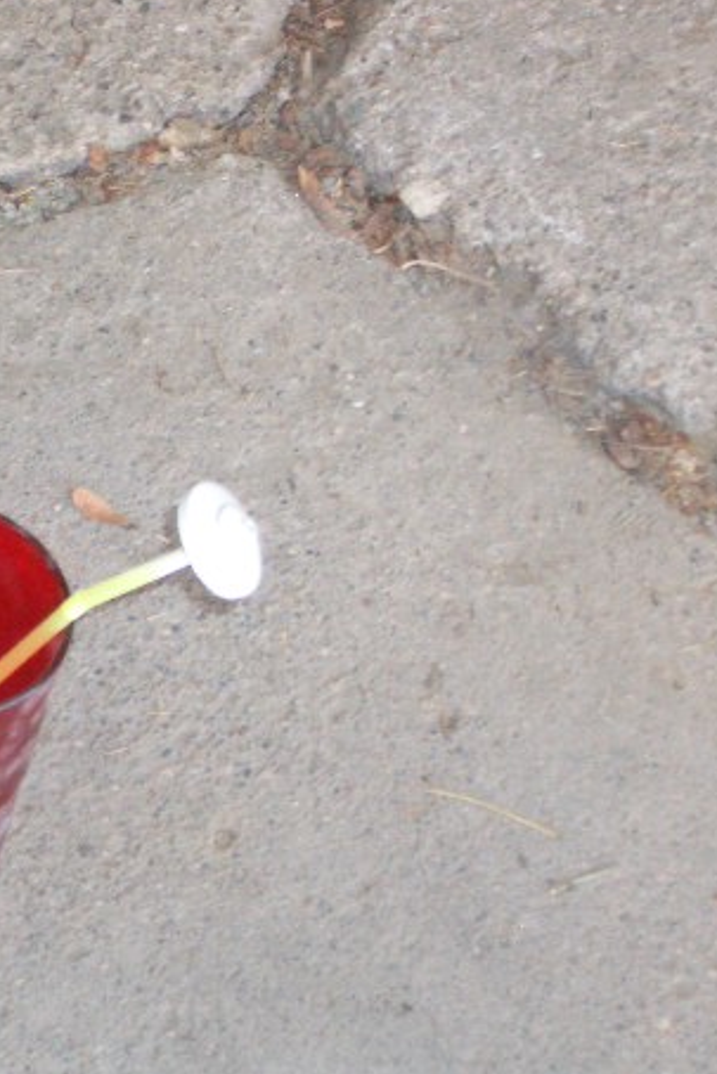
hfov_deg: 8.9
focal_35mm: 154
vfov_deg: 13.3
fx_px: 4597
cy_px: 546
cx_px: -24
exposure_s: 1/60
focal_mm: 17.4
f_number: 4.8
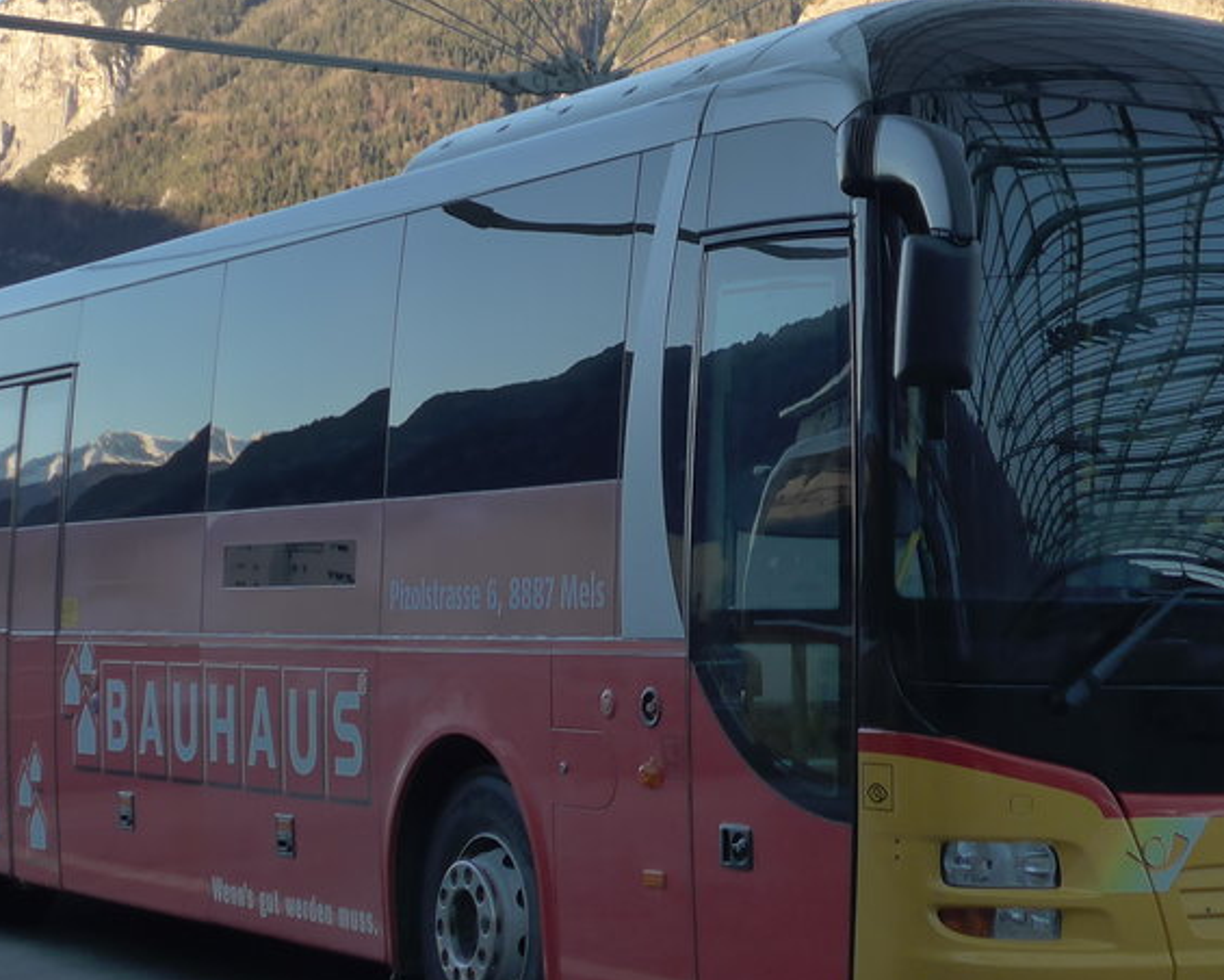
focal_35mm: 85
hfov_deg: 22.4
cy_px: 353
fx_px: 3079
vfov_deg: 18.0
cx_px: 806
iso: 160
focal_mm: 8.4
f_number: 2.6
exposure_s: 1/500
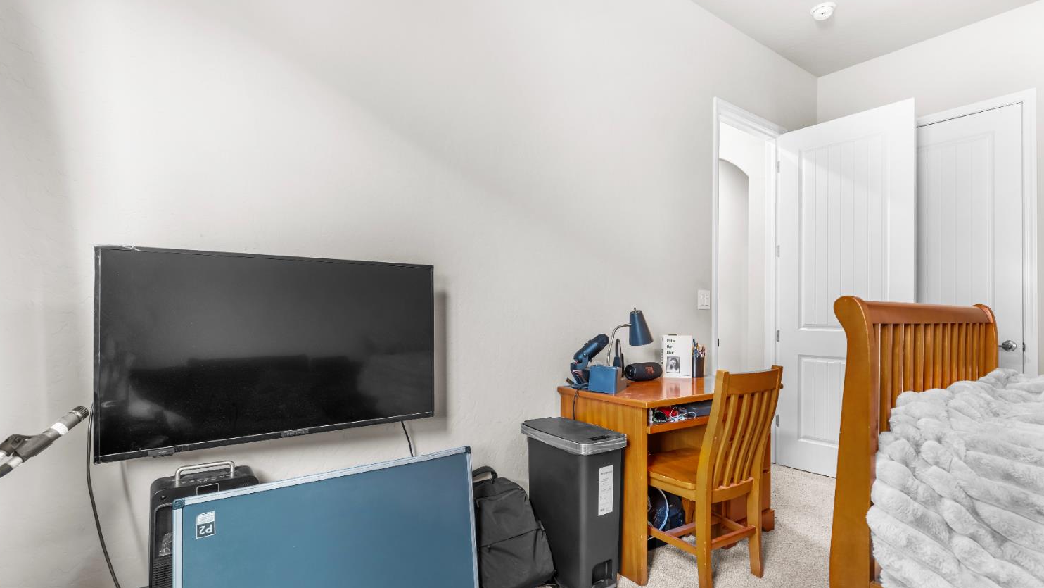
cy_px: 313
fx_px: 498
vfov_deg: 61.0
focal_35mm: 18
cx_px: 517
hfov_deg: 92.7
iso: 500
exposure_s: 1/2
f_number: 5
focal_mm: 17
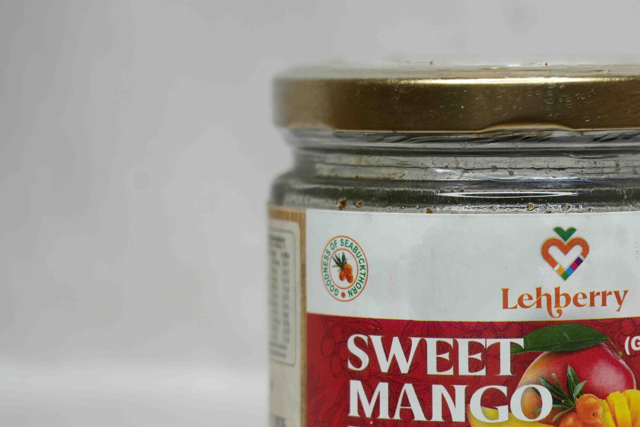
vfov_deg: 8.3
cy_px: 254
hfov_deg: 12.3
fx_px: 2951
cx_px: 498
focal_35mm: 166
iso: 250
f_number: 5
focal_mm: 99
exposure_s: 1/80
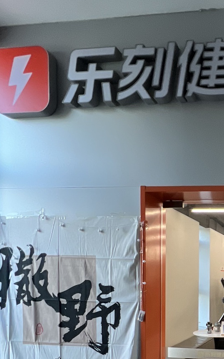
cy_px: 292
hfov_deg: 32.5
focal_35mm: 32
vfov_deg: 55.1
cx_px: 270
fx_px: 313
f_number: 1.8
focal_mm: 1.57
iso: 200
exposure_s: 1/50
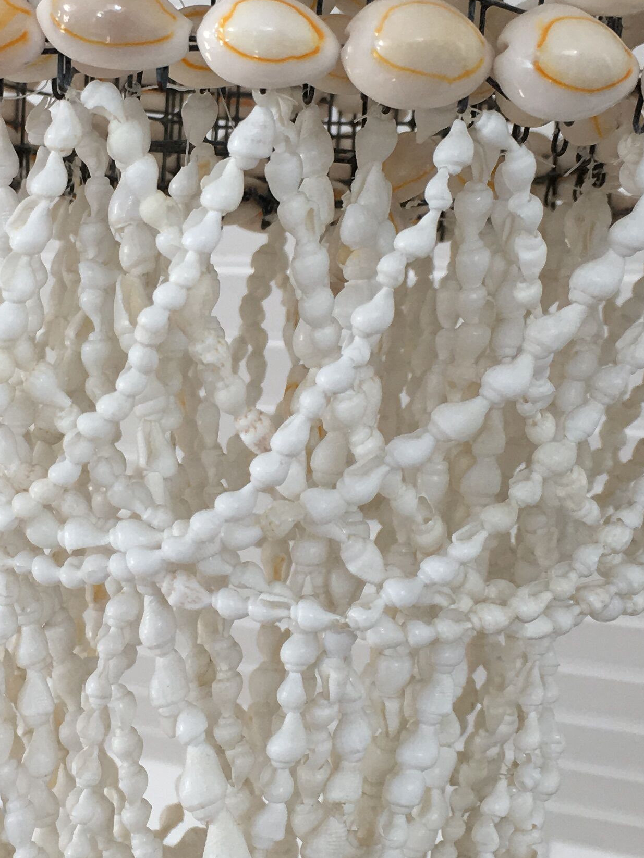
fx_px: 1761
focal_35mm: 71
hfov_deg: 20.6
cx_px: 159
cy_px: 360
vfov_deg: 27.4
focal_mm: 4.15
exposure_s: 1/100
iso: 32
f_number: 2.2
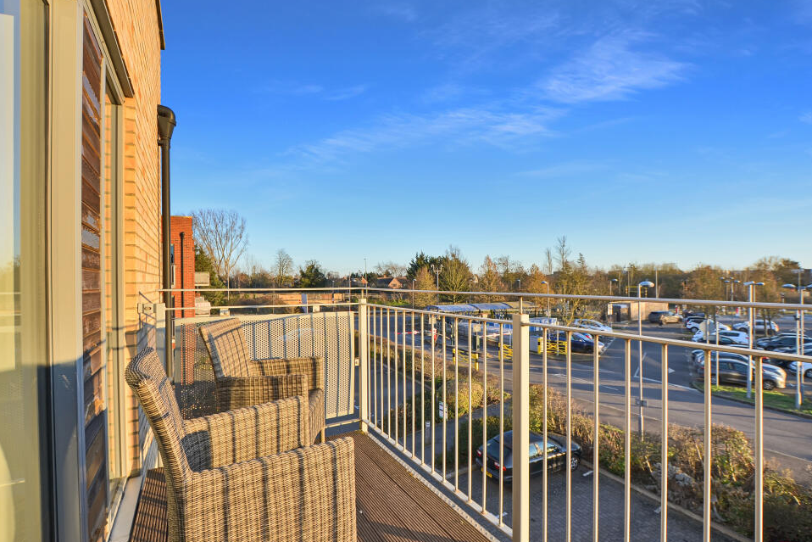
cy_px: 277
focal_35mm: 16
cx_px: 398
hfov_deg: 96.7
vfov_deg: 73.8
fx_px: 361
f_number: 6.3
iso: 100
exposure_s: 1/80
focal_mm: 10
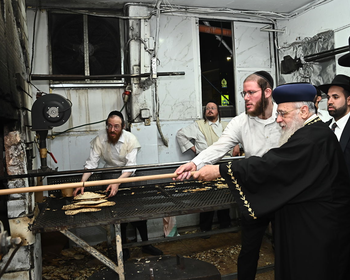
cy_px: 141
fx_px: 331
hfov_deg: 55.5
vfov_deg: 45.8
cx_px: 196
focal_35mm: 32
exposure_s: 1/200
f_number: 7.1
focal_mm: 28
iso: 1600
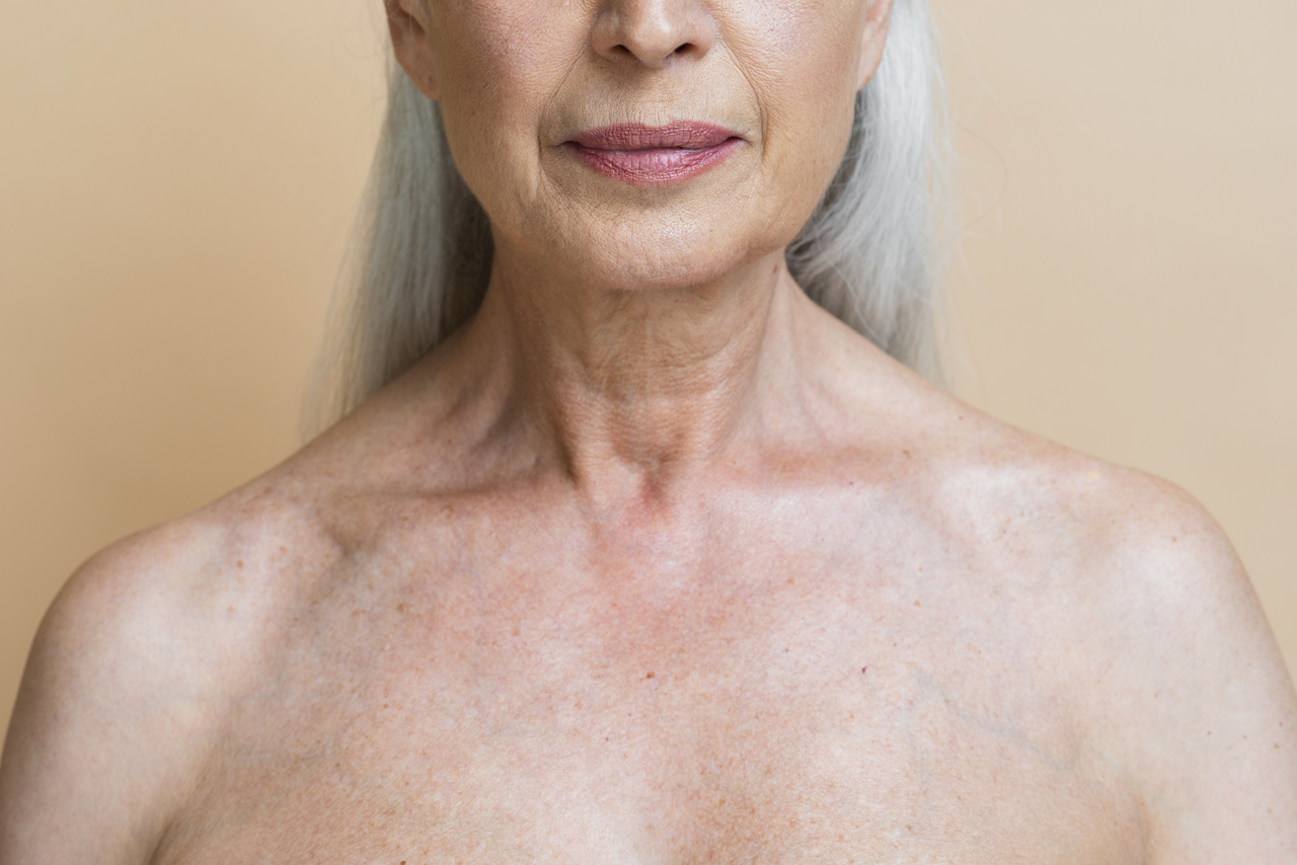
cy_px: 432
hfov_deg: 23.9
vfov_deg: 16.1
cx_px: 648
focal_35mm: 85
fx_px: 3063
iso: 160
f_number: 8
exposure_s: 1/160
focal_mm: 85
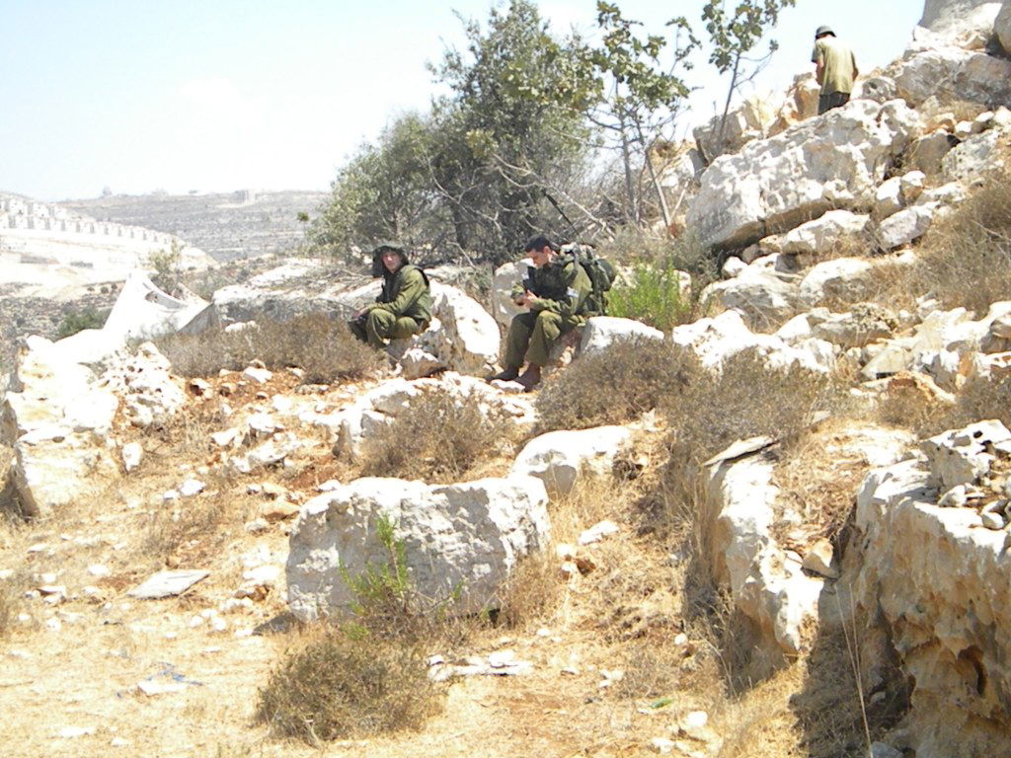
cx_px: 506
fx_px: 1636
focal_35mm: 56
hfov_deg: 34.3
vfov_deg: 26.1
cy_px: 379
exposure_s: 1/1000
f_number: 8.2
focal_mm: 10.1
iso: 720
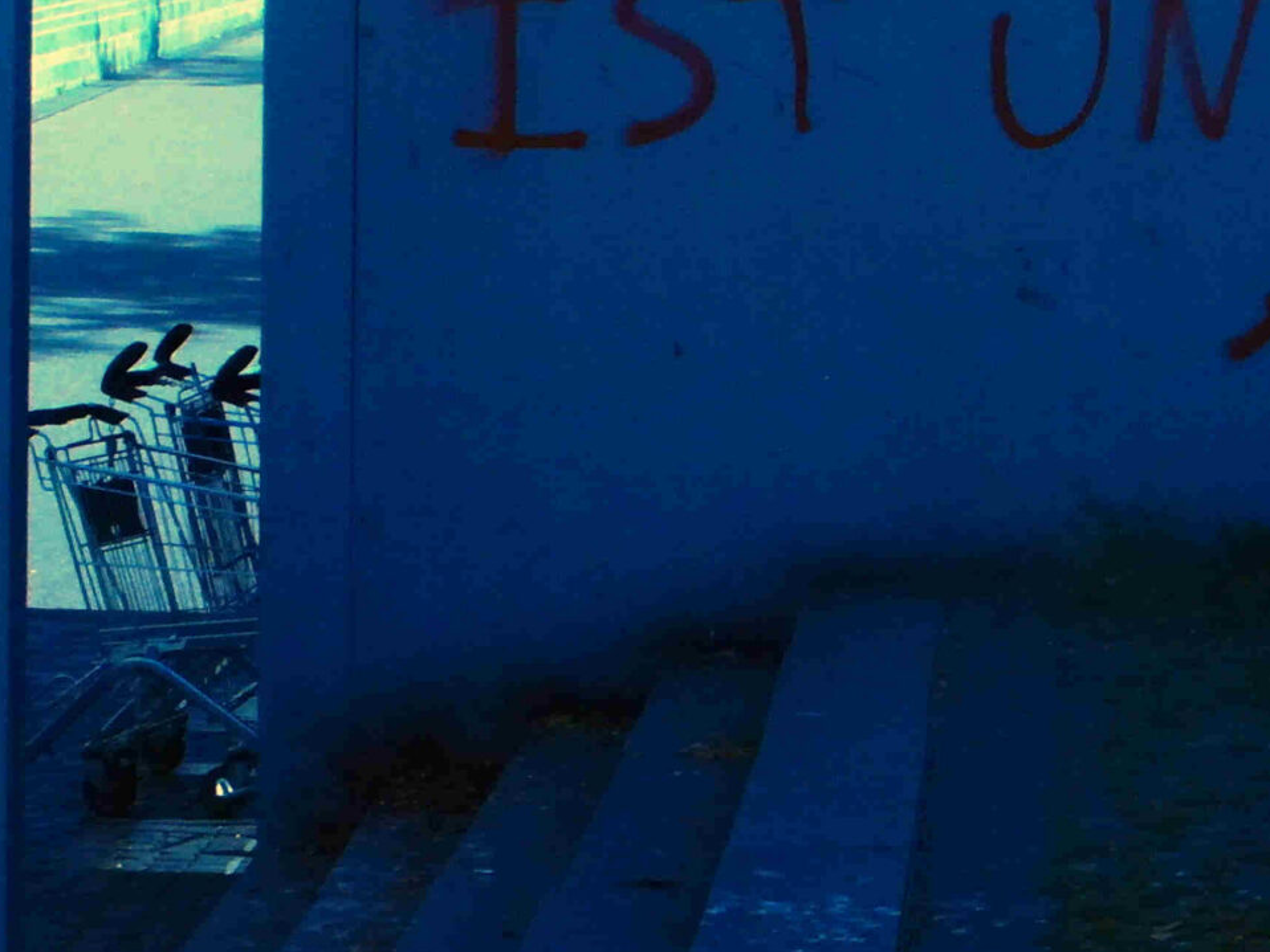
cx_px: 1245
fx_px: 6275
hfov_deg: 11.4
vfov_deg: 8.6
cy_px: 11
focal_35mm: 171
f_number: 6.3
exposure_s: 1/2000
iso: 800
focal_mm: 11.4
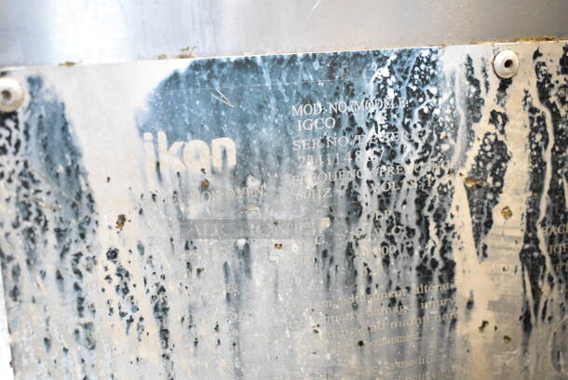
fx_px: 805
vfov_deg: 26.5
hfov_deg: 38.8
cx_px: 284
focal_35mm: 51
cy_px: 190
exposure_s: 1/50
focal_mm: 34
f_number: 4.5
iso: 3600
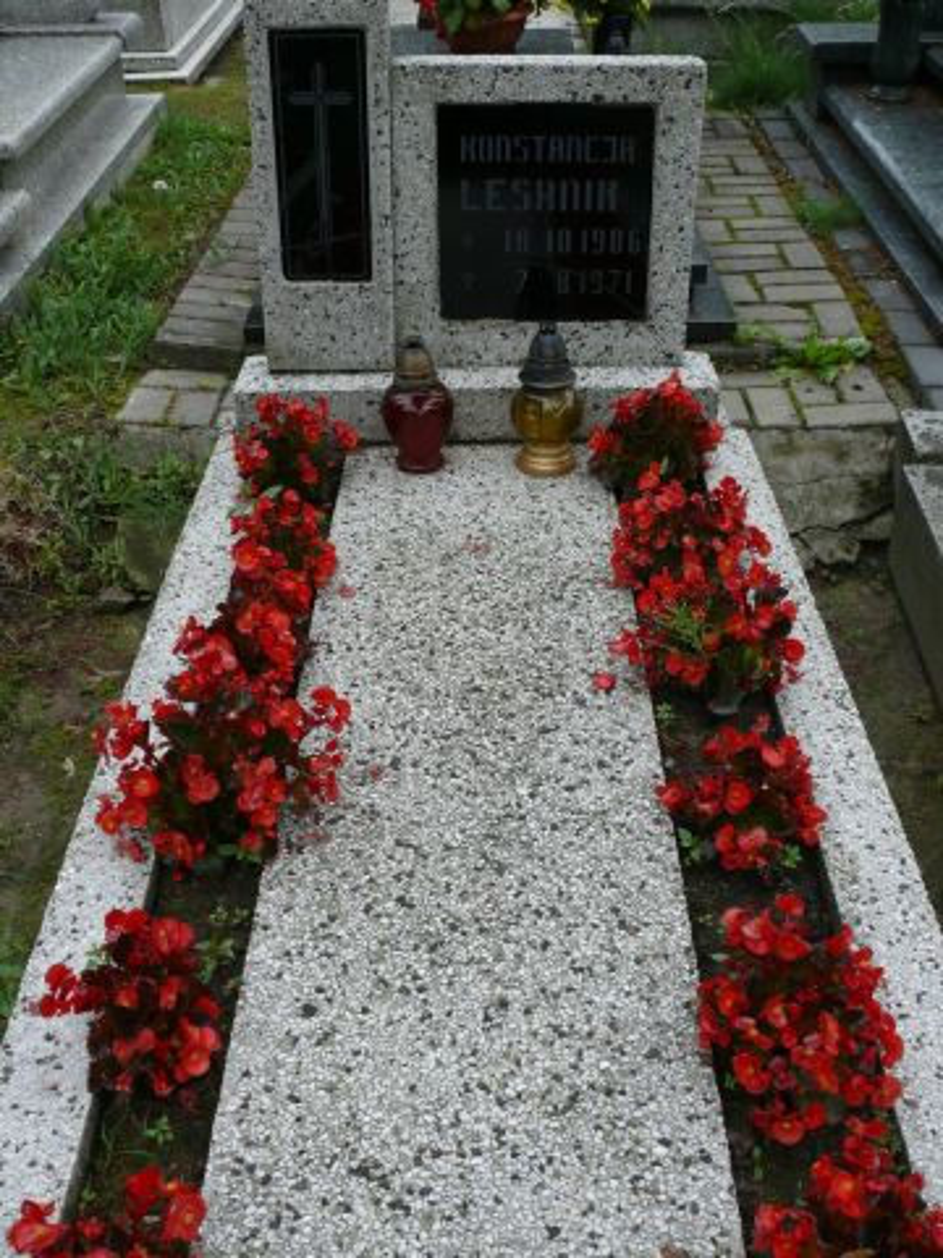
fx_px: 1271
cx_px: 472
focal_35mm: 35
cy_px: 629
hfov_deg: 40.7
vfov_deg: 52.6
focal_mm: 7.4
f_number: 4
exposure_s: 1/125
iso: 100
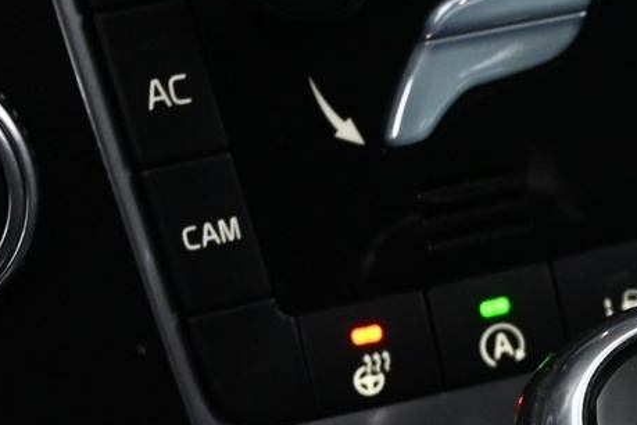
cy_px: 667
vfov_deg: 10.4
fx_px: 2247
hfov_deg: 15.3
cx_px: 838
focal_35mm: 127
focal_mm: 24
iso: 1600
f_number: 4.2
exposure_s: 1/8
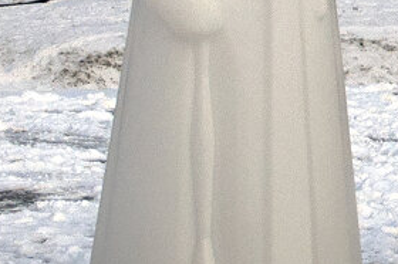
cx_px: 709
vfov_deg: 8.2
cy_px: 7
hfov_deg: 11.5
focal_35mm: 167
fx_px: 1844
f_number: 3.8
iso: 640
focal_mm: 26
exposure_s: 1/3200
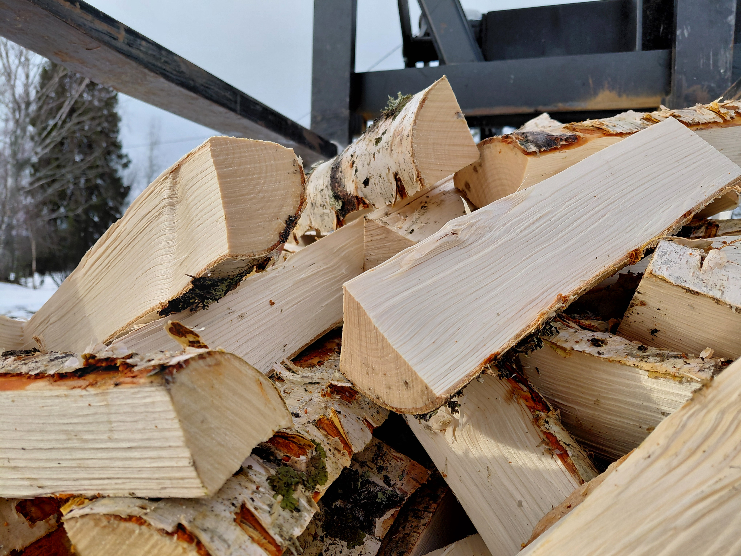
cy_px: 278
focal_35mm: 25
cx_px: 370
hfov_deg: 69.4
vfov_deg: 54.9
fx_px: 535
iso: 50
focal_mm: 4.69
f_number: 1.8
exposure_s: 1/1088
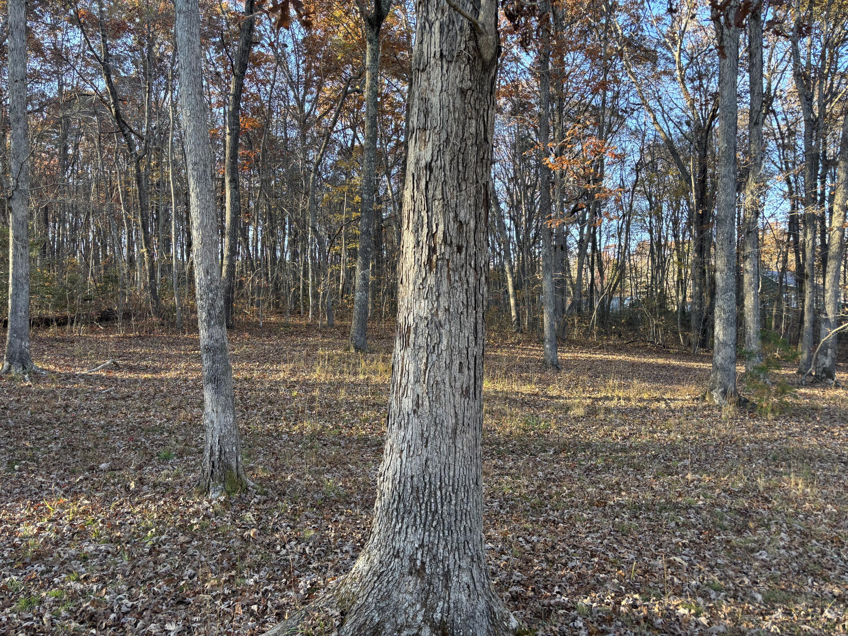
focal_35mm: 26
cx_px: 424
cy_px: 318
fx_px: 637
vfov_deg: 53.1
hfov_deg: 67.3
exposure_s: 1/126
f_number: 1.6
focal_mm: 5.96
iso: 50
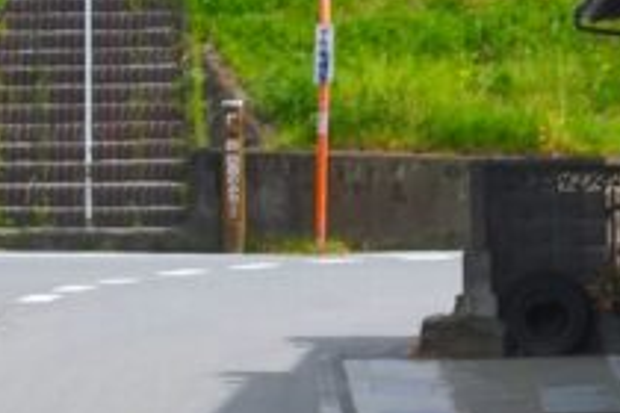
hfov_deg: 7.7
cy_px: -285
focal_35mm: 268
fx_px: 4615
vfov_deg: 5.1
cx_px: 124
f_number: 5.6
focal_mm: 20.05
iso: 125
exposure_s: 1/125
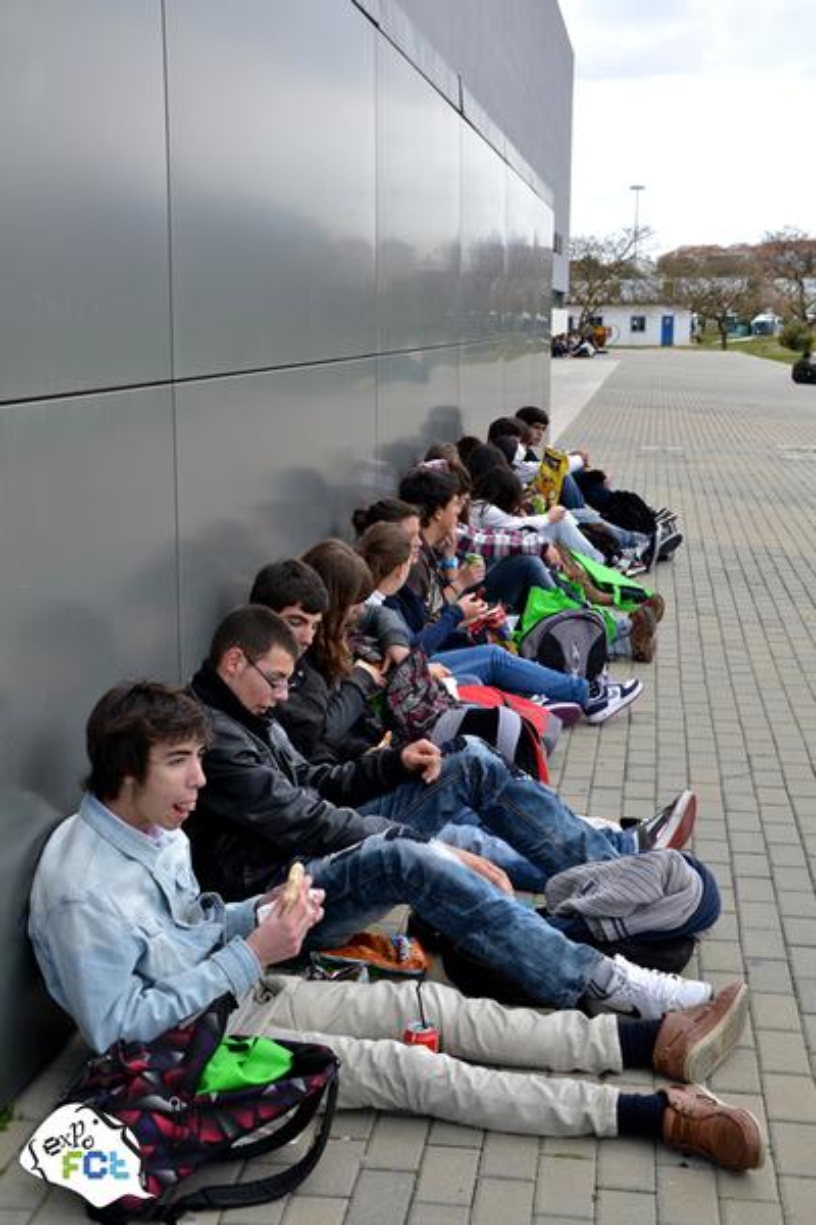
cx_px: 408
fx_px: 1734
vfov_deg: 38.9
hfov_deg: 26.5
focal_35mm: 51
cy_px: 612
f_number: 6.3
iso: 100
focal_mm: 34
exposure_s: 1/160
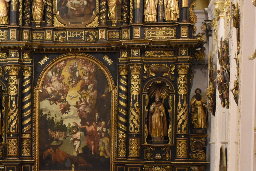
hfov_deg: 14.6
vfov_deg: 9.9
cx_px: -27
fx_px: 972
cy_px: 187
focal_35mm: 137
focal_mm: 27
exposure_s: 1/60
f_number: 4
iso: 2000
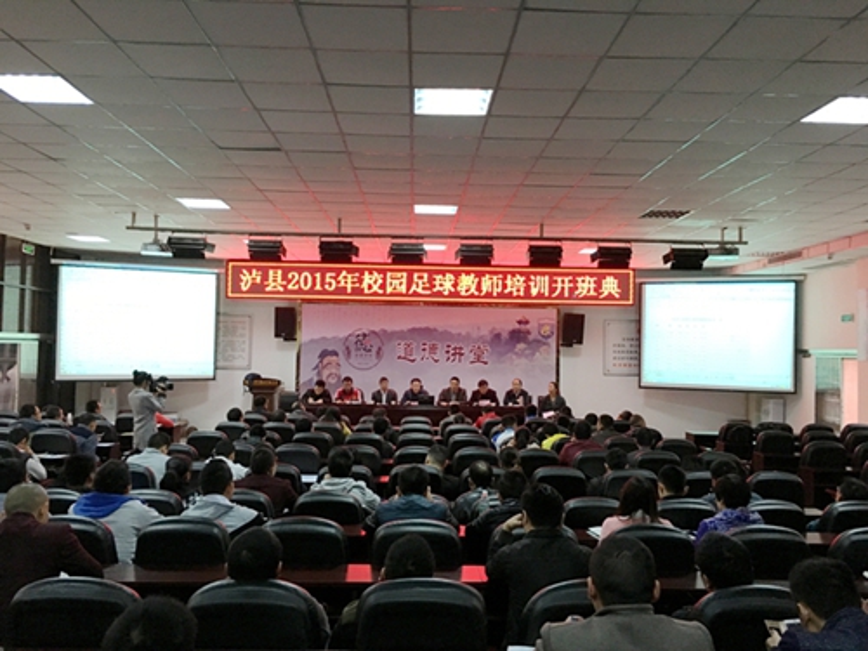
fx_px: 727
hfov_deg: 61.7
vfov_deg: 48.2
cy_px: 326
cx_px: 434
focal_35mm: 29
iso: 250
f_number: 2.2
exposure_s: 1/33
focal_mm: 4.15
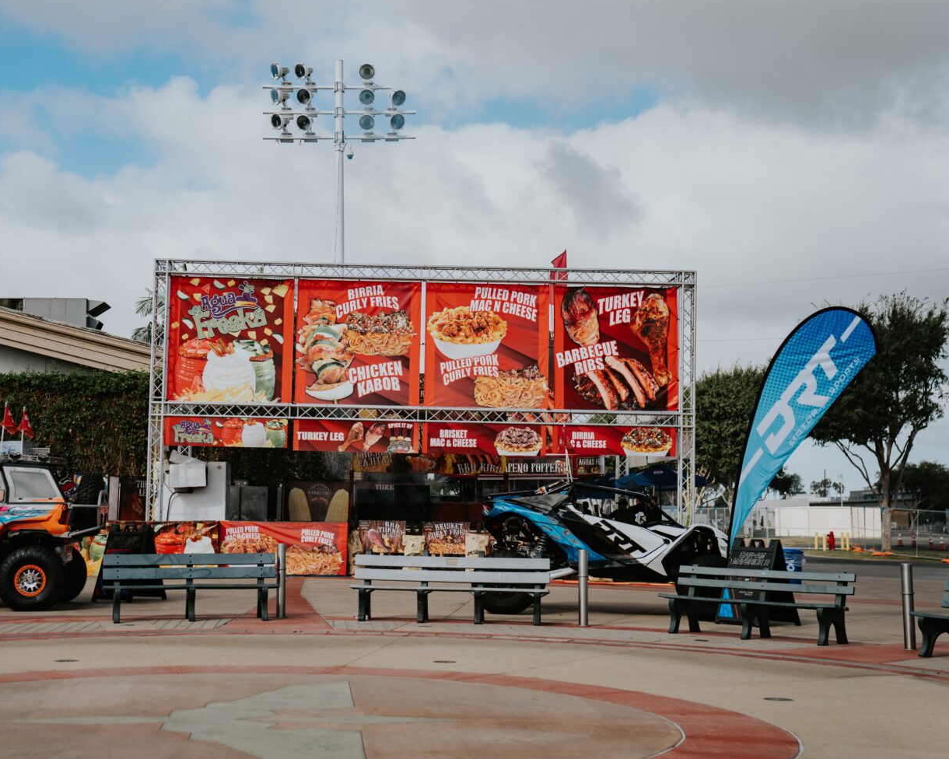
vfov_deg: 25.4
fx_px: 1685
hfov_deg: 31.4
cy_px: 380
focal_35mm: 60
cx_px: 392
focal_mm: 52
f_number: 2.8
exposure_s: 1/640
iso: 100
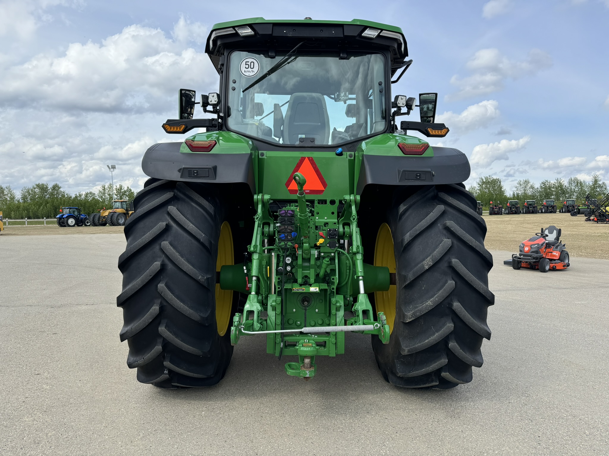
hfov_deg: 71.6
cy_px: 228
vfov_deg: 56.8
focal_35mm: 24
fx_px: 422
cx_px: 304
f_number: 1.78
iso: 80
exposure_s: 1/2710
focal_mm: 6.76
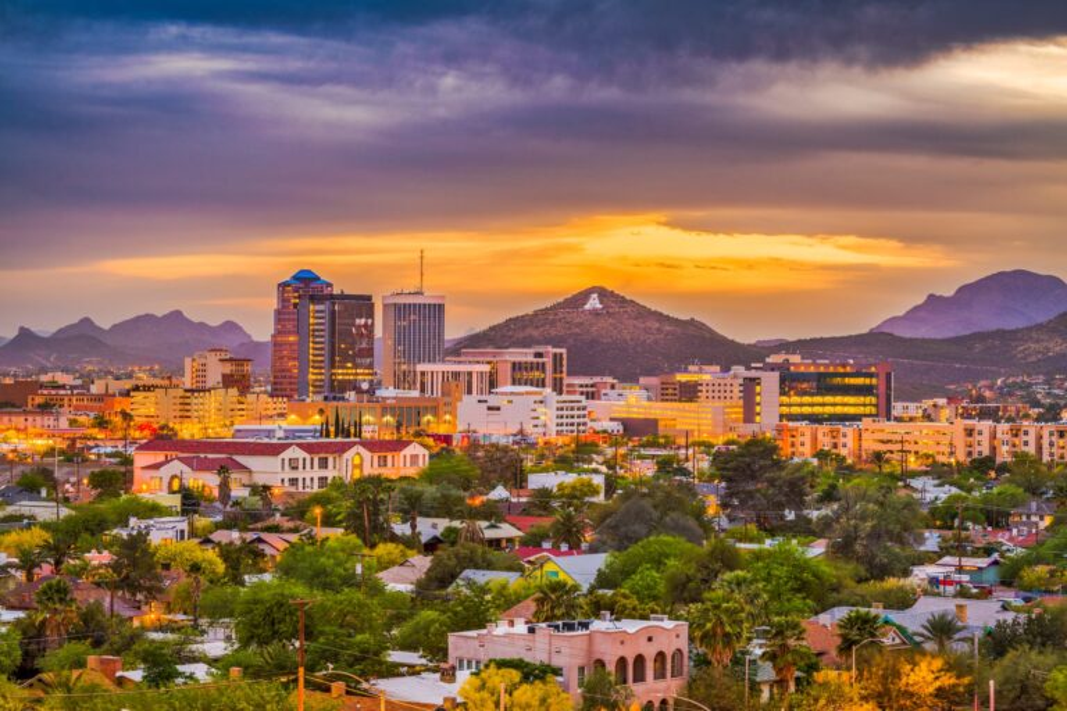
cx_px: 534
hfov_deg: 21.5
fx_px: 2815
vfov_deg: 14.4
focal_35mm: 95
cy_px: 356
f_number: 11
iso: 64
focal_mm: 95
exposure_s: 30
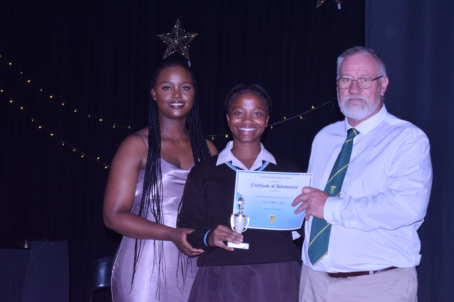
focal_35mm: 82
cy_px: 151
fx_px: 1040
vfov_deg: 16.6
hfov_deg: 24.6
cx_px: 227
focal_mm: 55
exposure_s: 1/60
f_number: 8
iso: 1000
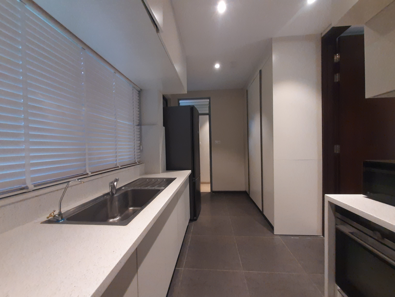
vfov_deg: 89.9
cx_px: 198
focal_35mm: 13
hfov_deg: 106.2
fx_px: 148
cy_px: 148
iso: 250
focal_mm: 1.42
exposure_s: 1/50
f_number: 2.2
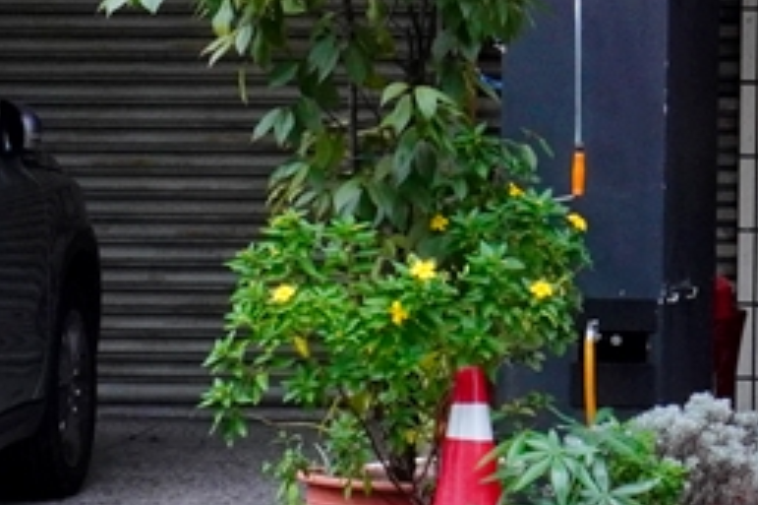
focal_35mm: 273
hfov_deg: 7.3
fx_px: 5751
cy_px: -473
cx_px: 1339
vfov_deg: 4.9
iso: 1250
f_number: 18
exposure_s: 1/160
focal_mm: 39
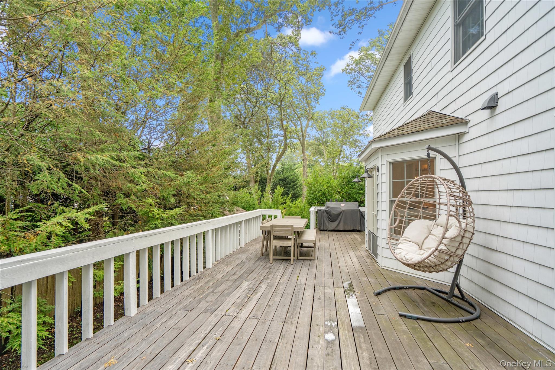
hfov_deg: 96.7
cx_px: 278
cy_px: 185
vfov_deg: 73.7
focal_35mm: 16
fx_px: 247
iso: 320
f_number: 4.5
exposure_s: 1/200
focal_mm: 16
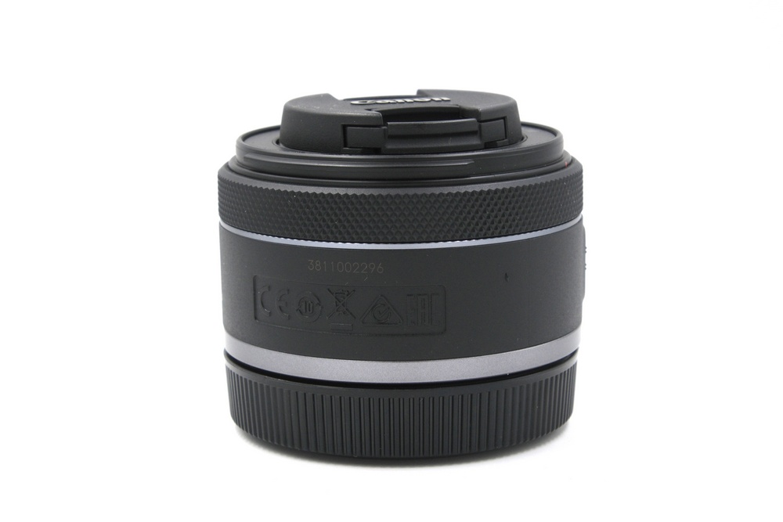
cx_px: 392
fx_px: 1805
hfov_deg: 24.5
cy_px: 261
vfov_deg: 16.5
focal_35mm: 83
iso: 800
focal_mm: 55
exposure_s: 1/125
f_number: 14
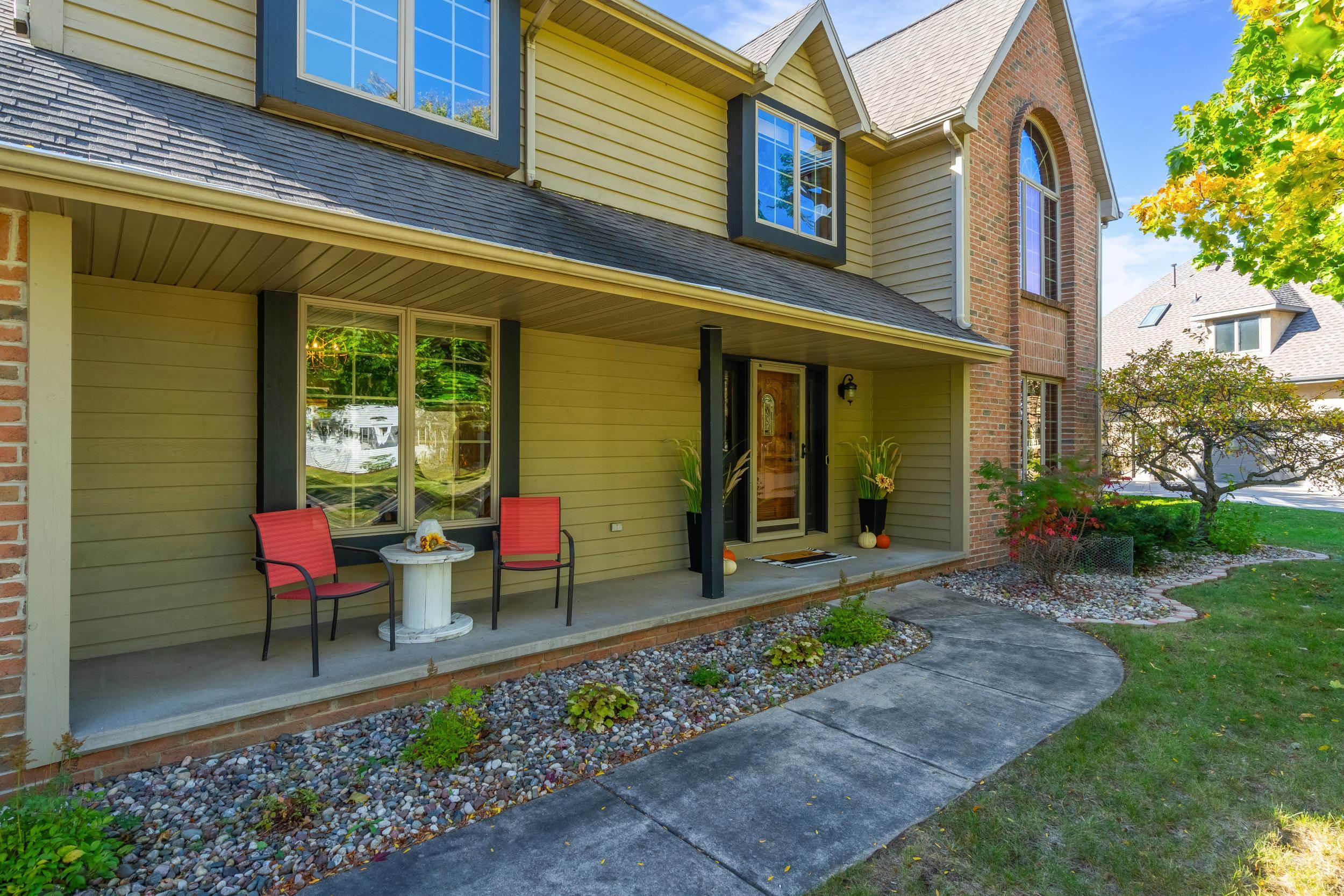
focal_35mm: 18
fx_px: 672
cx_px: 672
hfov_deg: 90.0
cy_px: 448
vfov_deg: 67.4
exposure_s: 1/160
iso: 640
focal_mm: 18
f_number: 11
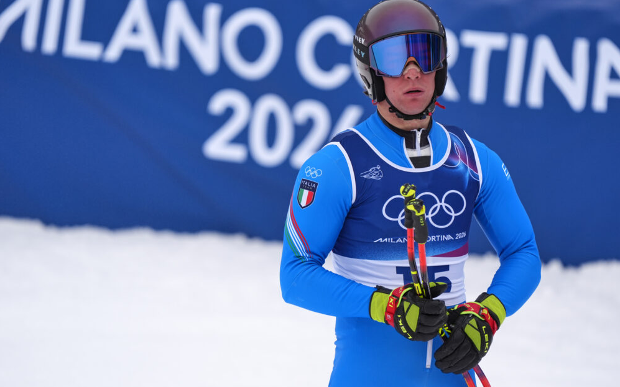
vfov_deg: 2.3
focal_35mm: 559
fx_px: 9445
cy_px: 191
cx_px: 310
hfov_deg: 3.8
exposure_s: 1/1250
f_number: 6.3
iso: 500
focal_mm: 547
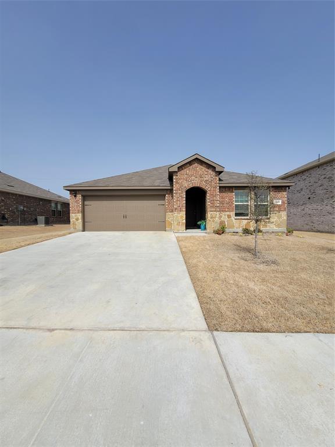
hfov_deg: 89.9
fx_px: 168
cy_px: 224
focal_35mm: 13
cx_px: 168
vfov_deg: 106.2
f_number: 2.2
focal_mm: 2.2
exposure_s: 1/2635
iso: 64
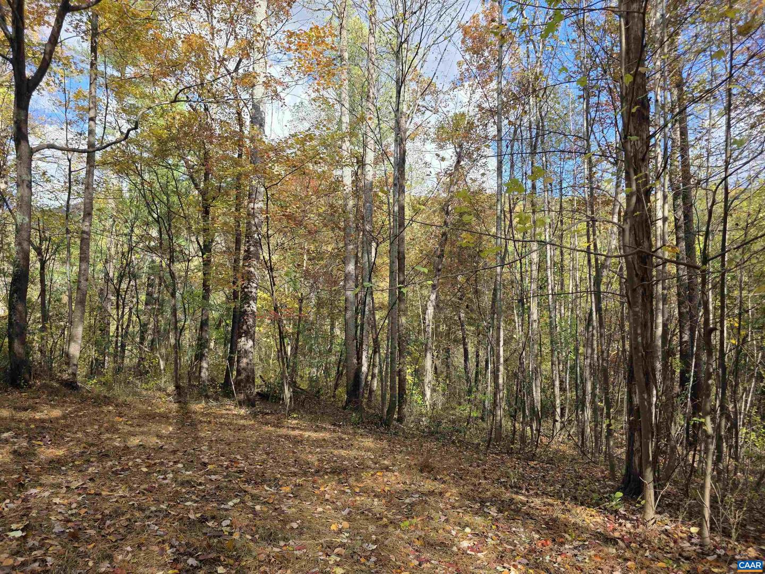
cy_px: 287
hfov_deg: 73.9
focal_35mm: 23
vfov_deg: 58.9
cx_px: 382
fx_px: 508
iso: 80
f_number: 1.7
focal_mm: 6.3
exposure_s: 1/1751
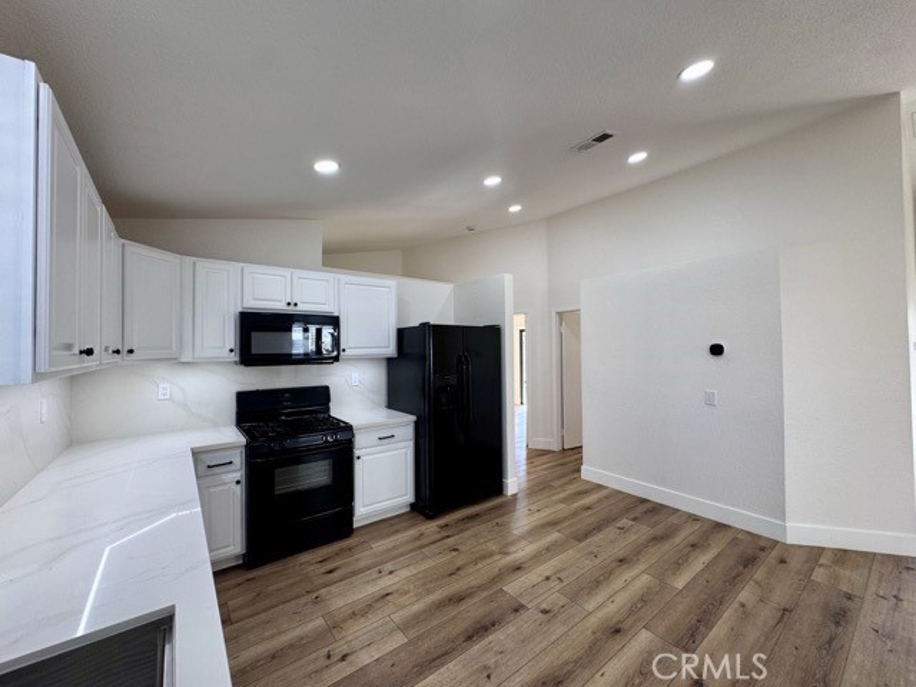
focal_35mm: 14
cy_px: 344
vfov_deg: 85.7
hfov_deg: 102.1
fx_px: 370
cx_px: 458
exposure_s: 1/120
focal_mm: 2.22
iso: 100
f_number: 2.2
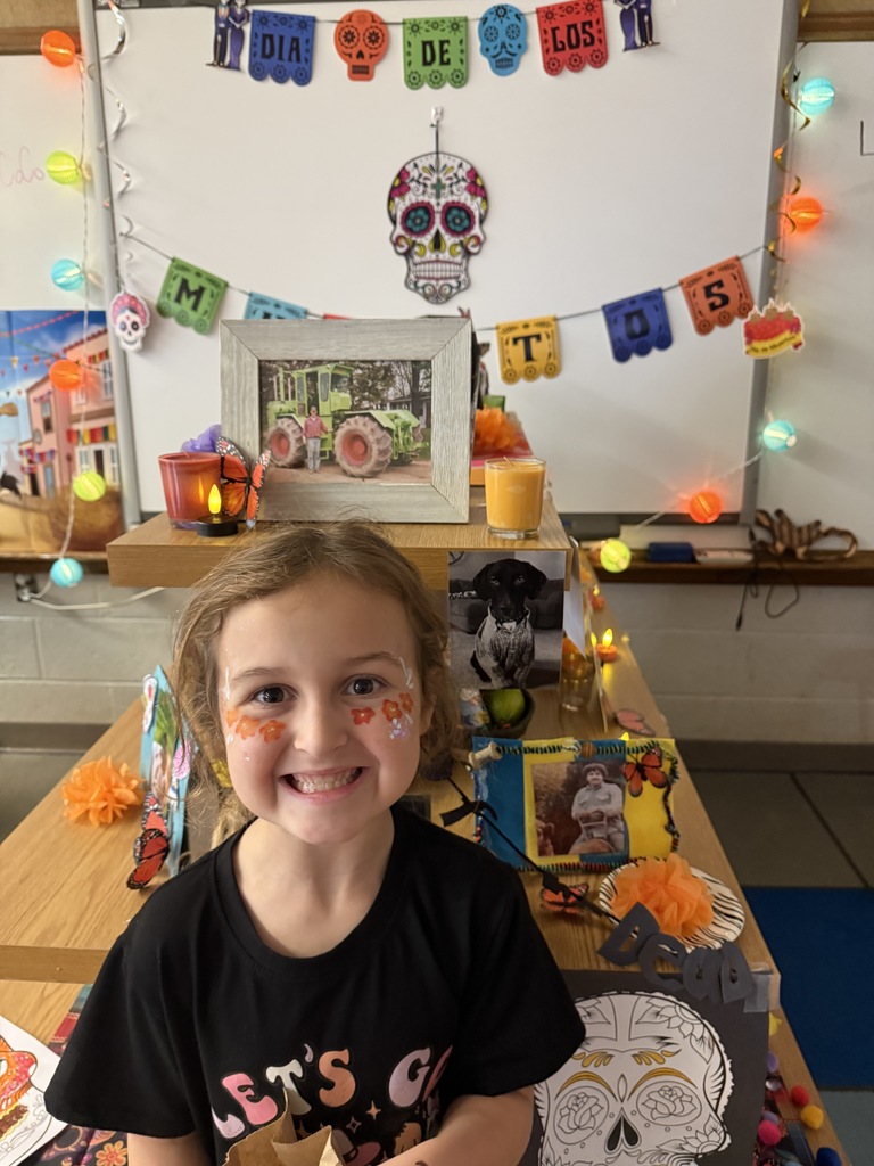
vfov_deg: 71.6
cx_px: 437
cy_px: 583
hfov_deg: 56.8
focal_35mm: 24
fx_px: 808
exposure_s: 1/60
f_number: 1.78
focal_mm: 6.76
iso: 640
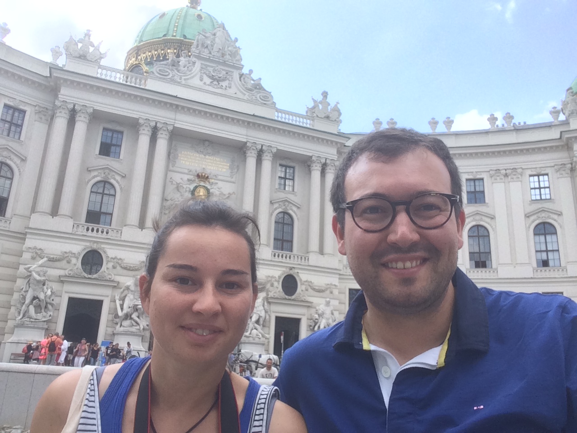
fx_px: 517
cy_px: 216
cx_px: 288
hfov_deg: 58.4
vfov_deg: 45.4
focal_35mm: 31
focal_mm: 2.15
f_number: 2.4
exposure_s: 1/582
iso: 50
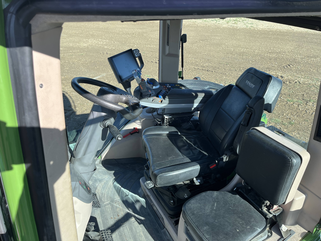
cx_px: 160
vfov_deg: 53.1
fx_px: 241
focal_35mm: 26
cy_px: 120
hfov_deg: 67.3
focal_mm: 5.1
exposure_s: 1/951
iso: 50
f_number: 1.6
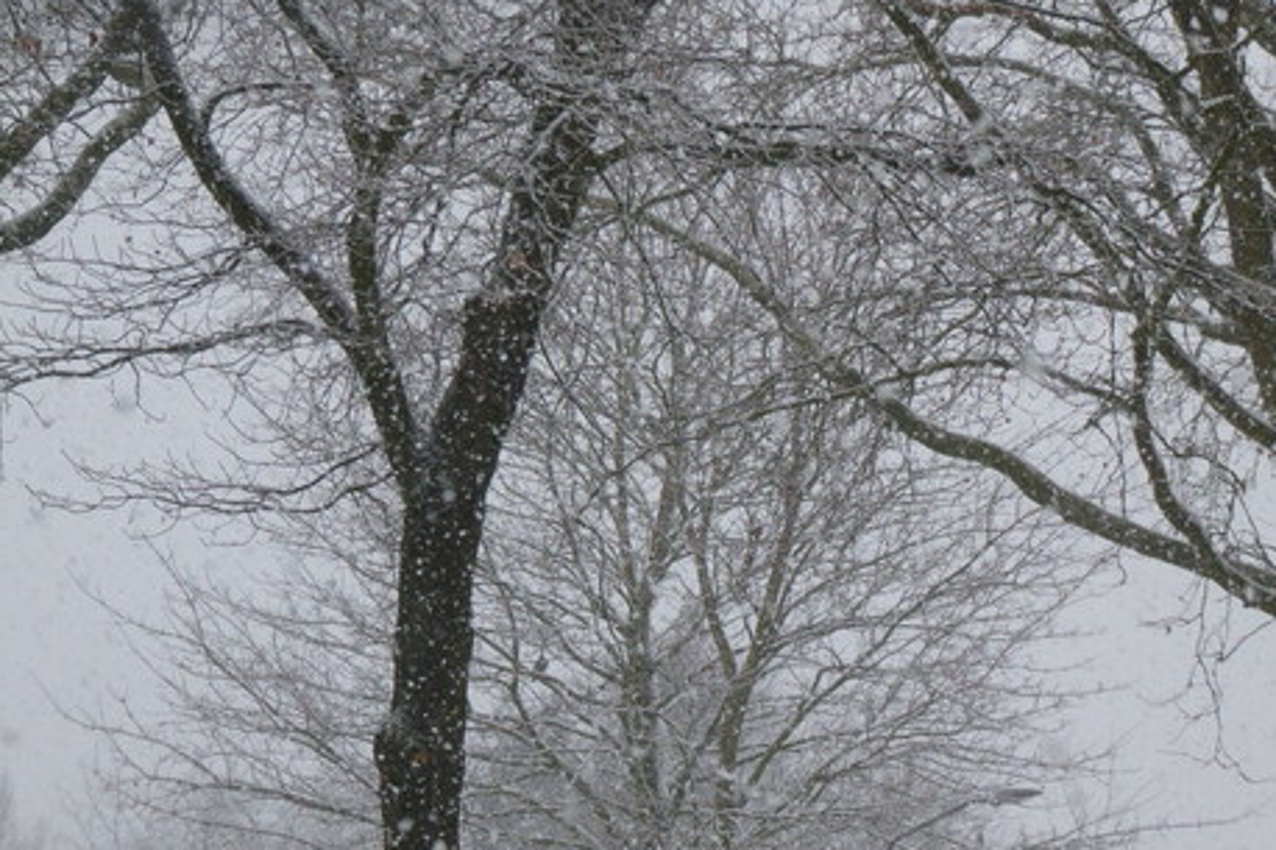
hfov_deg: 8.9
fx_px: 8220
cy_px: 447
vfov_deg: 5.9
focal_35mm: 232
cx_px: 638
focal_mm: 35.8
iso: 500
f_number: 5.6
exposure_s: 1/320
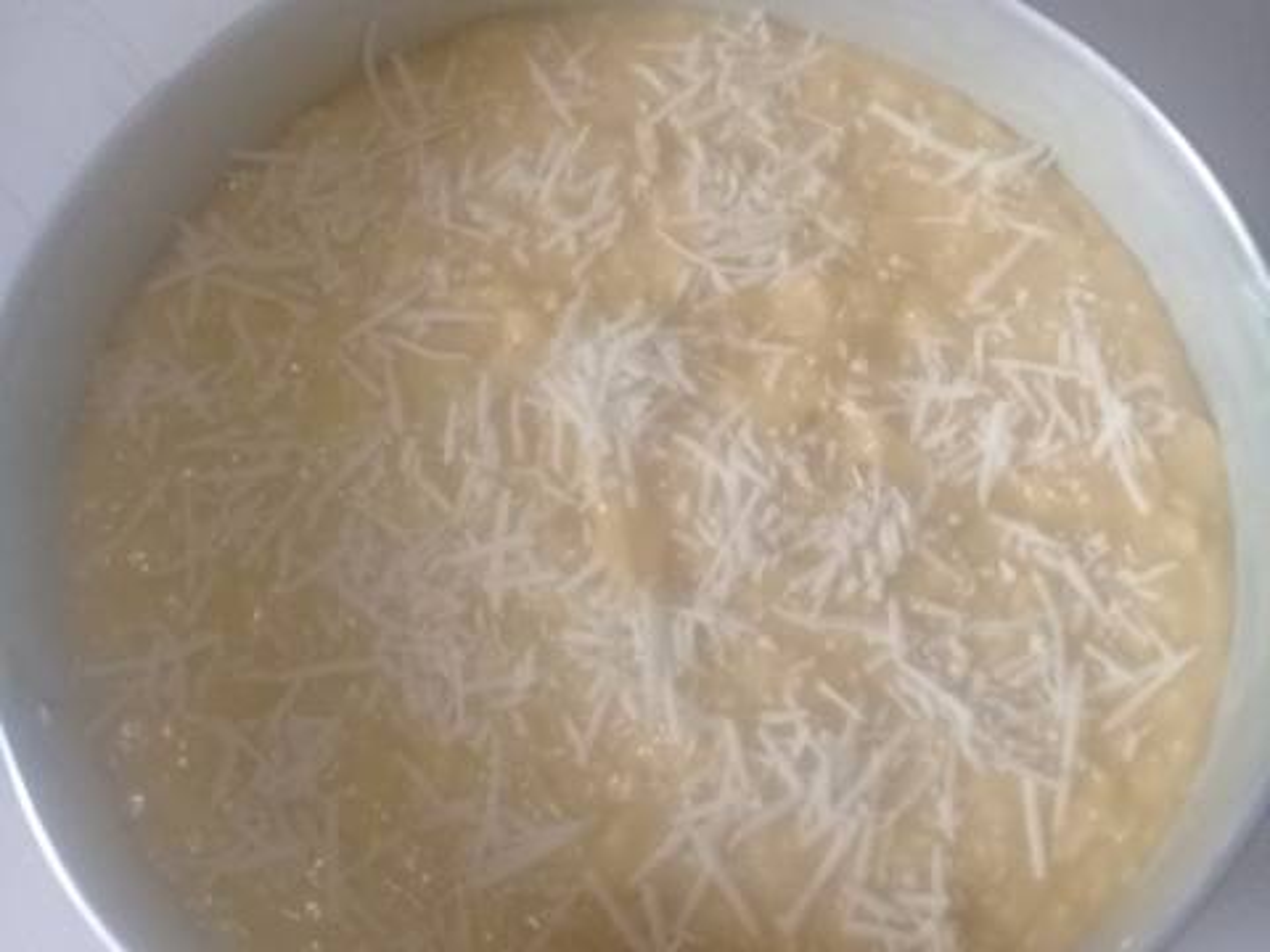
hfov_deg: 58.4
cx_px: 635
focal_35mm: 31
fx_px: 1137
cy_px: 476
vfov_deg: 45.4
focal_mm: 3.3
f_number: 2.2
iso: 200
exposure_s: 1/20
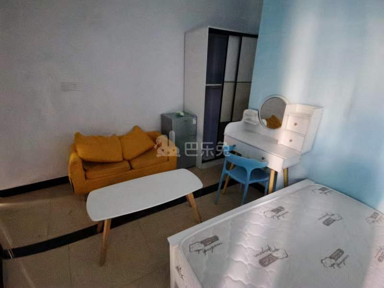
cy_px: 144
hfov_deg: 91.0
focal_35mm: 17
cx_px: 192
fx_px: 189
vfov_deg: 74.7
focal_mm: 1.78
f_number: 2.4
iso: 1250
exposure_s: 1/16.7
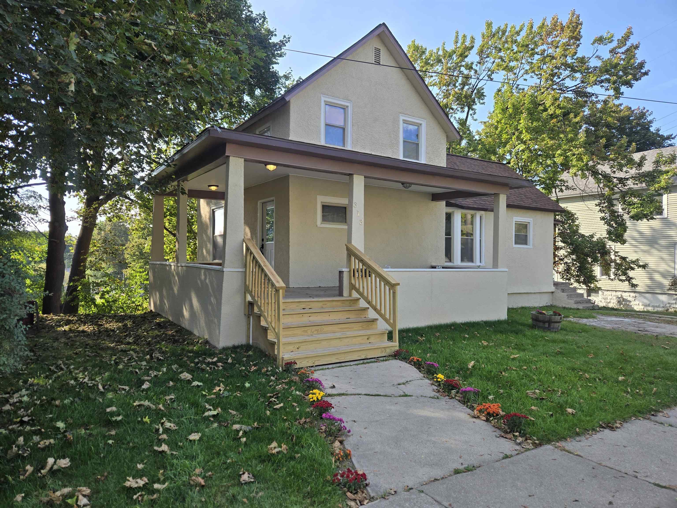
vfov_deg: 58.9
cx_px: 338
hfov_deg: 73.9
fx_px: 450
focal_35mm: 23
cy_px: 254
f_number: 1.8
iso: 25
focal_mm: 5.4
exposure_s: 1/673
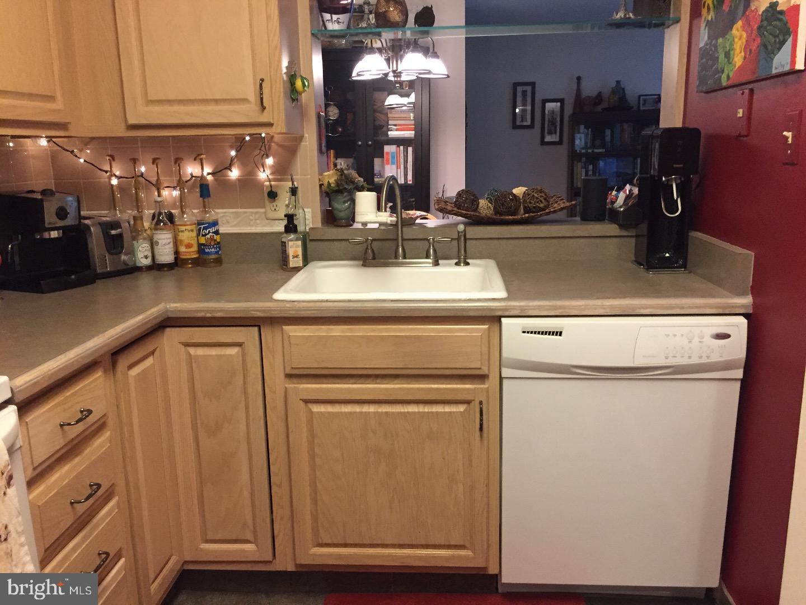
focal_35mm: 29
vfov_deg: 48.2
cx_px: 403
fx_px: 675
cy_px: 302
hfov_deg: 61.7
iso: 200
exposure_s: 1/30
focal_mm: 4.15
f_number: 2.2
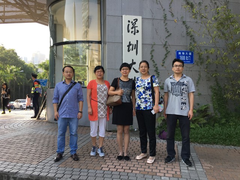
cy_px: 90
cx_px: 120
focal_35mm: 29
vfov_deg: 48.2
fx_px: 201
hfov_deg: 61.7
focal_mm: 4.15
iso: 25
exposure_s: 1/229
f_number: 2.2
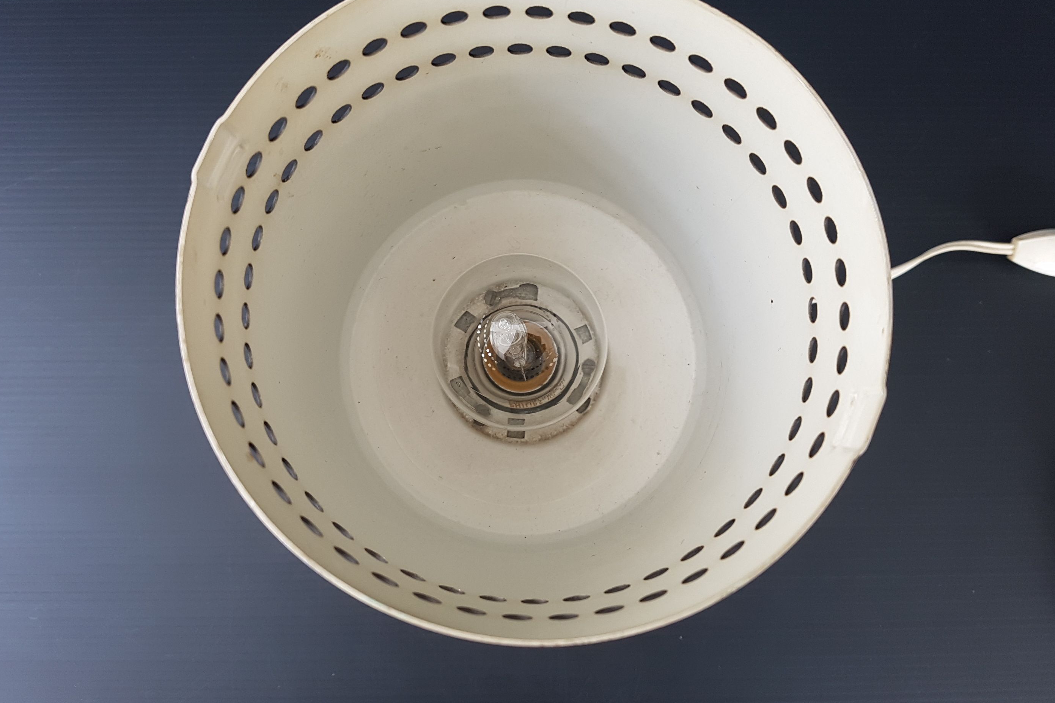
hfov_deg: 65.5
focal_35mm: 28
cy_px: 313
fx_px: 820
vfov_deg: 46.3
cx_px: 519
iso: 100
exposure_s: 1/100
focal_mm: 4.2
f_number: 1.7
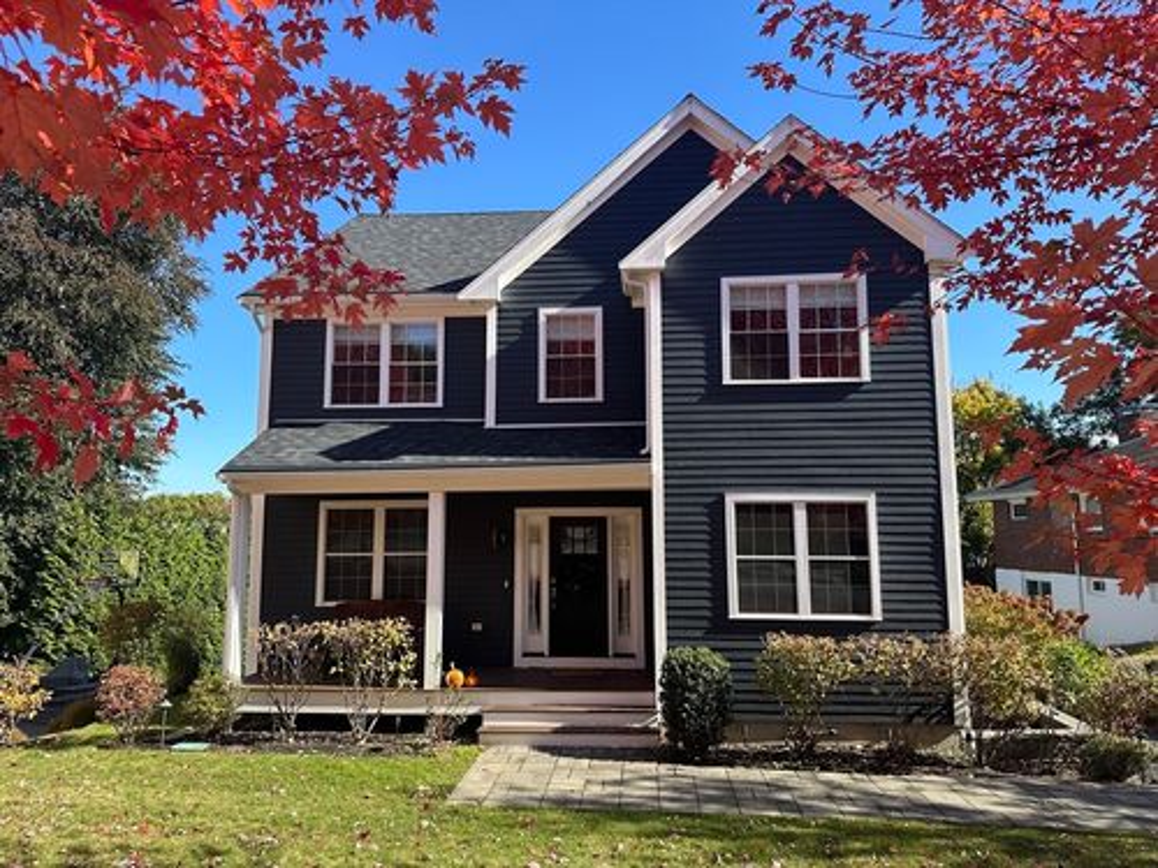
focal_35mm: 24
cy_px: 434
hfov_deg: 71.6
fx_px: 803
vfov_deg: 56.8
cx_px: 579
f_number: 1.78
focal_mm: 6.86
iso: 80
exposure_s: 1/1562
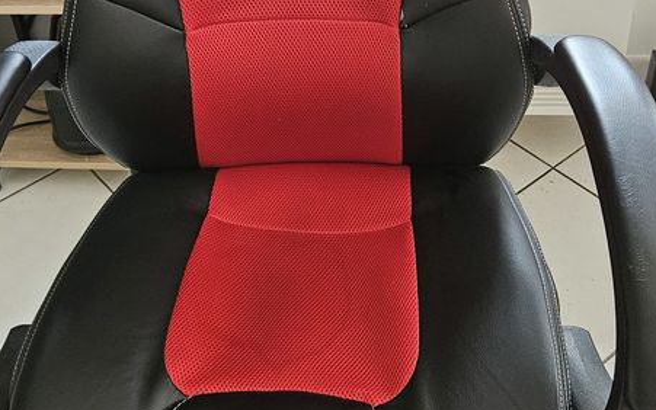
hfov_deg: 37.5
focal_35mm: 54
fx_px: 966
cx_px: 311
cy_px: 109
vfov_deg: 23.8
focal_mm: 5.4
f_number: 1.8
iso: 1000
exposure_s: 1/100
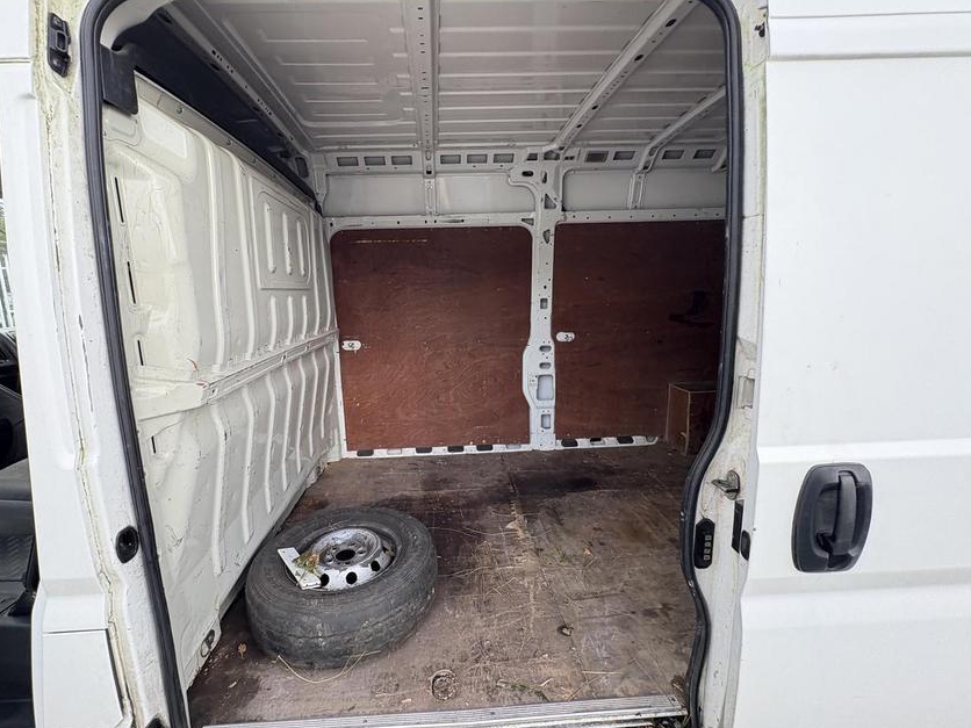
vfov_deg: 81.7
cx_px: 453
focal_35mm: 15
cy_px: 361
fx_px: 421
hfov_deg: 98.0
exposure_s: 1/136
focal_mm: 2.22
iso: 80
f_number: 2.2
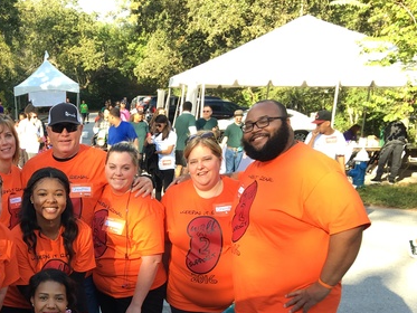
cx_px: 23
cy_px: 301
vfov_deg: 25.1
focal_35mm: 56
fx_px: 675
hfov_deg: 32.2
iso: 25
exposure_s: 1/174
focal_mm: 4.15
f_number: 2.2
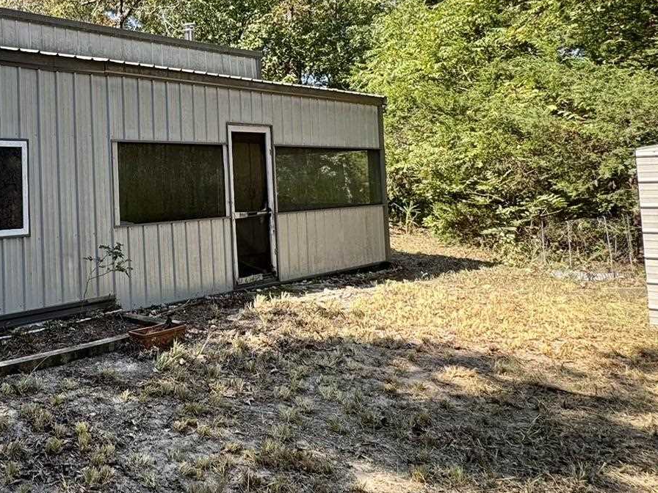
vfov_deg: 43.4
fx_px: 608
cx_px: 44
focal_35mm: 32
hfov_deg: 49.4
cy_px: 156
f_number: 2.2
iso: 40
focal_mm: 2.22
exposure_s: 1/238
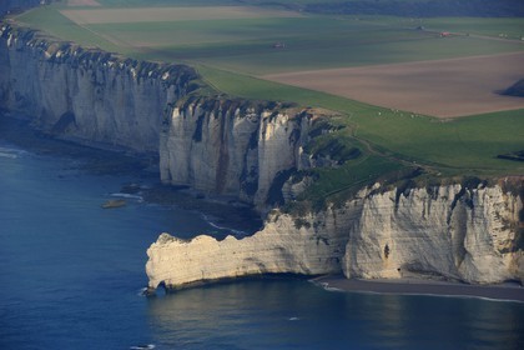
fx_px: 2547
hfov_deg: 11.7
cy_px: 175
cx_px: 262
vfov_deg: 7.8
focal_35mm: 175
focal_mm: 175
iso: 400
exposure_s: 1/800
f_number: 8
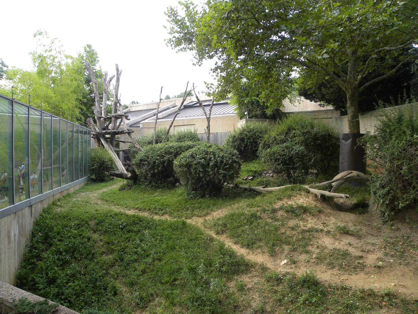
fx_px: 314
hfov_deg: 67.3
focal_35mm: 26
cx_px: 209
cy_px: 157
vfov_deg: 53.1
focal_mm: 4.6
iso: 64
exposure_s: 1/105
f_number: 3.5
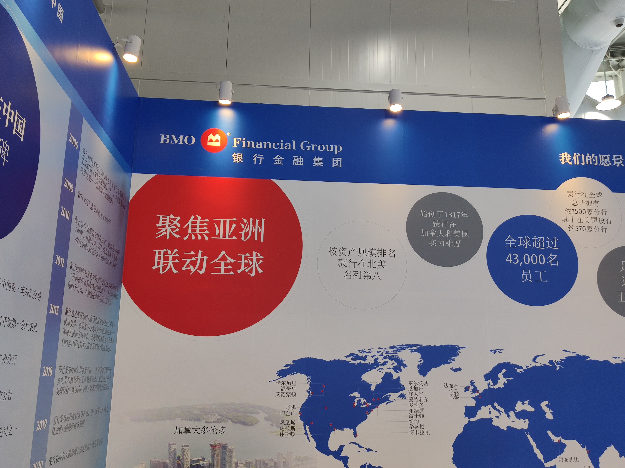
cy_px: 234
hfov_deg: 56.8
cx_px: 312
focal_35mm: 32
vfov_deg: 44.2
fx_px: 578
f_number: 1.75
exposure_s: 1/100
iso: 140
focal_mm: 4.75
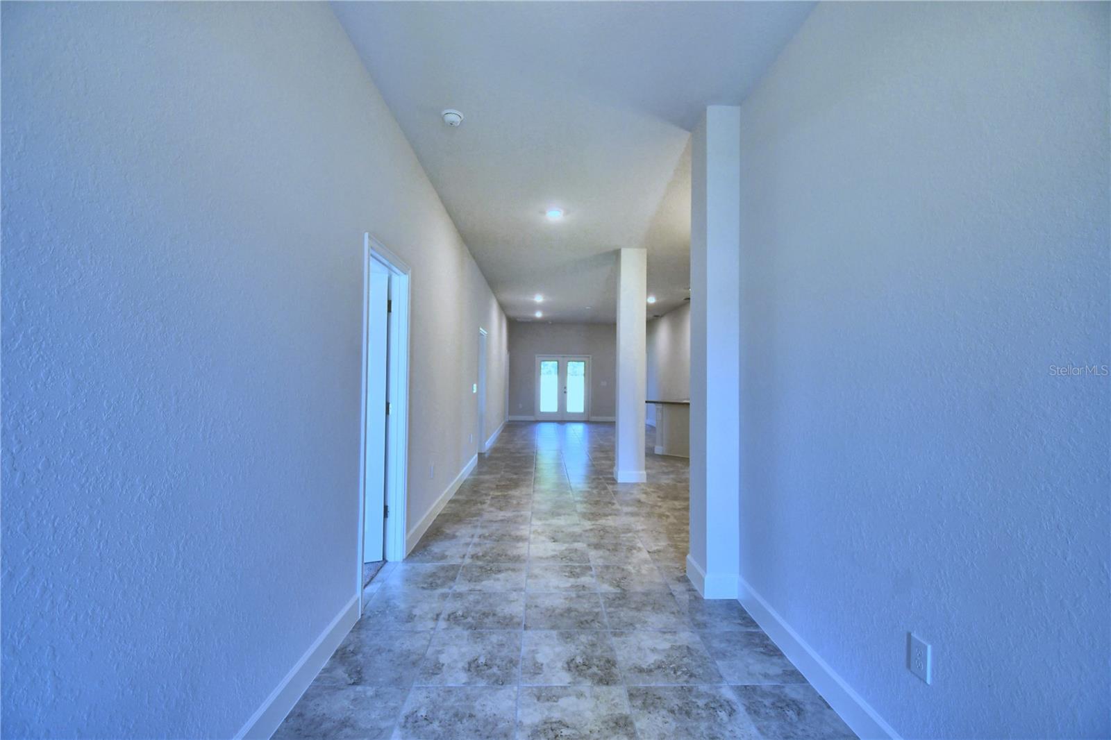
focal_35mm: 15
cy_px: 370
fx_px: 463
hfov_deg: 100.4
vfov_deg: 77.3
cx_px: 556
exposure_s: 1/80
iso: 400
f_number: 4.5
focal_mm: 10
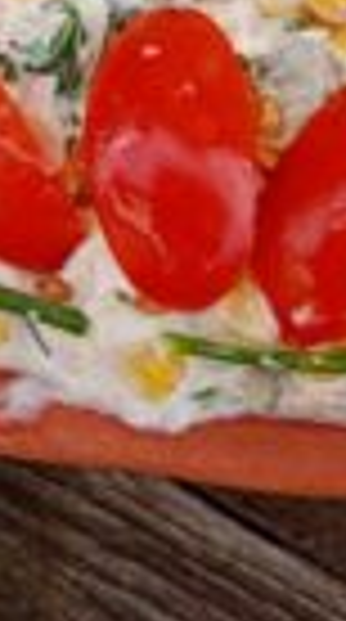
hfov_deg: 10.8
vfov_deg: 18.2
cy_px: -144
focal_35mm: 111
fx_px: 1822
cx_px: 324
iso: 122
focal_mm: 4.7
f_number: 1.79
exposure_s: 1/100
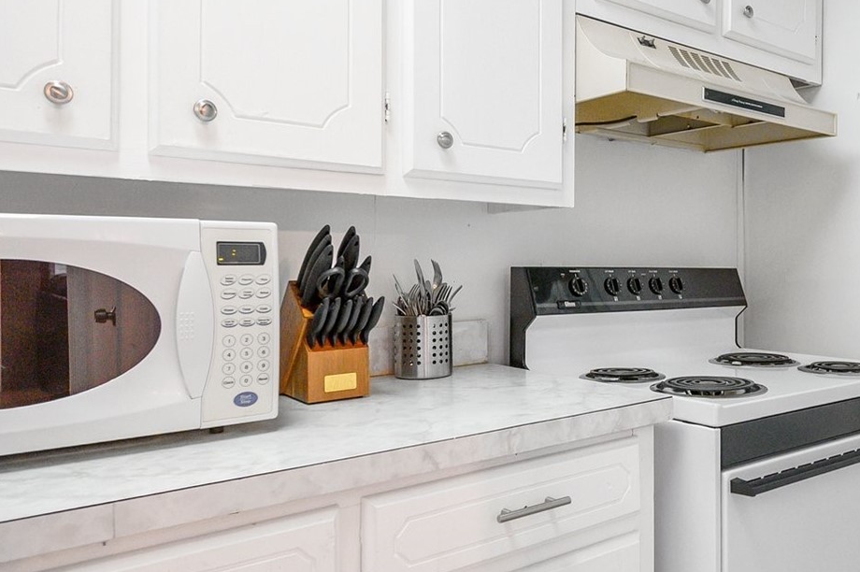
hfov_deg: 57.9
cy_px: 265
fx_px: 740
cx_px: 622
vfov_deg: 42.2
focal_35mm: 31
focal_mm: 14
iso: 1000
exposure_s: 1/100
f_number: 4
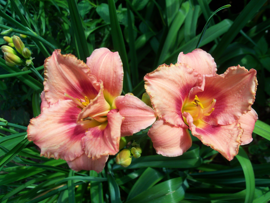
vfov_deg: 40.7
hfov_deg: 52.6
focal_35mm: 35
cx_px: 135
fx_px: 273
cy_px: 102
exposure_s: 1/500
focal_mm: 6.3
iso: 80
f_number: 3
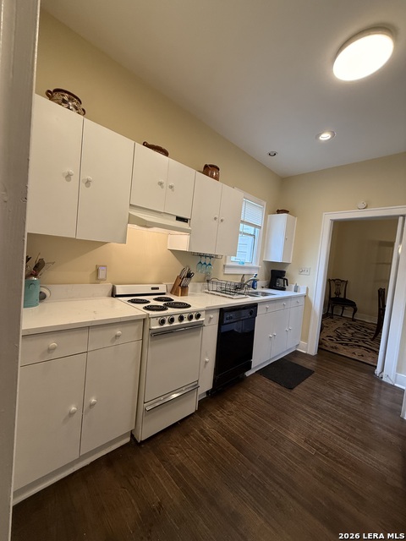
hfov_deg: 85.7
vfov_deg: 102.1
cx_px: 203
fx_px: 219
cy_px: 270
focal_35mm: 14
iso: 250
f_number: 2.2
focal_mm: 2.22
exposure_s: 1/120
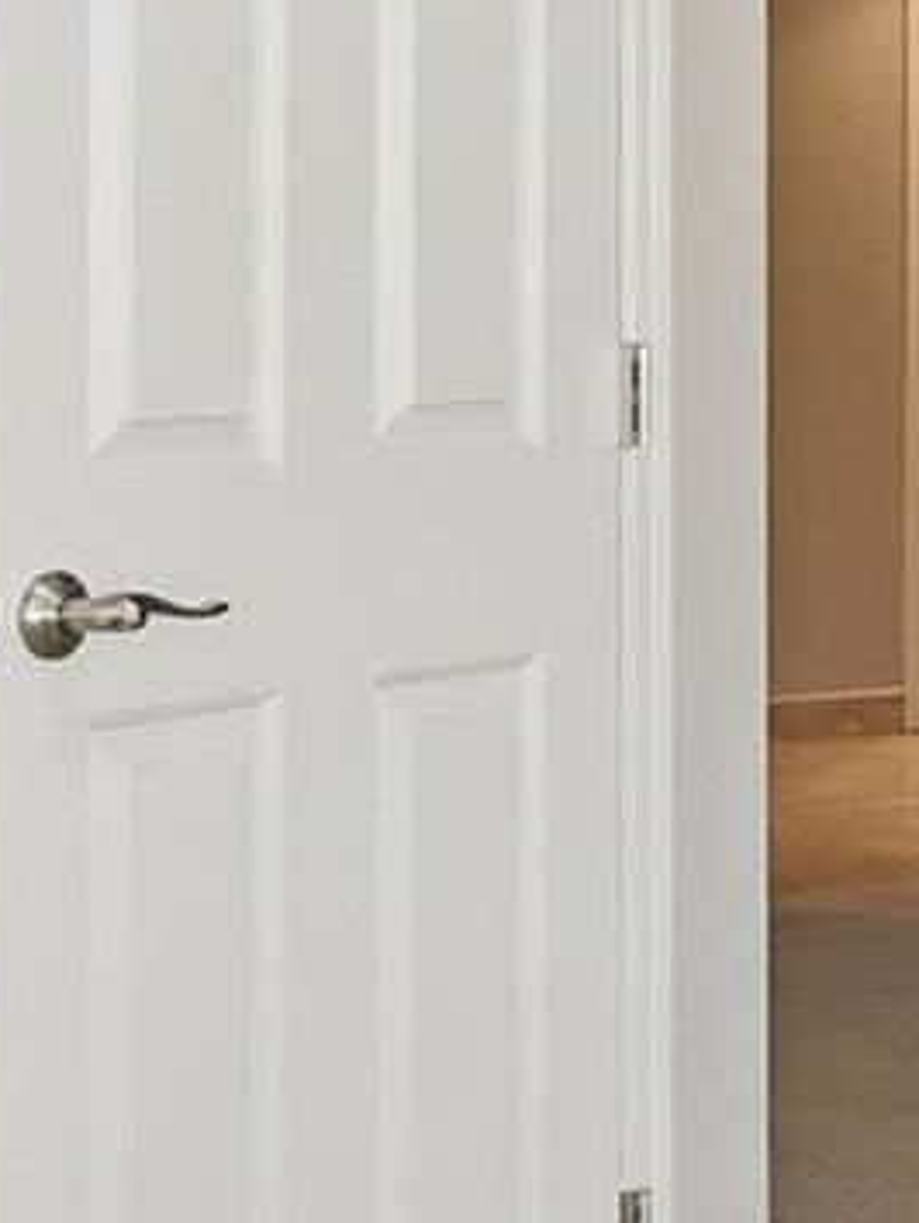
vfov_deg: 15.2
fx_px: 4567
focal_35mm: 129
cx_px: 3766
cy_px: 230
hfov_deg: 7.6
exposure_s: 1/30
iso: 100
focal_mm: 15.5
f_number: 9
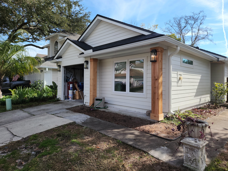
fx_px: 151
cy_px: 86
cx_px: 114
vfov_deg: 58.9
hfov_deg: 73.9
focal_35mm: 23
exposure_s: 1/952
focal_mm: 5.4
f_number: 1.8
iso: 20
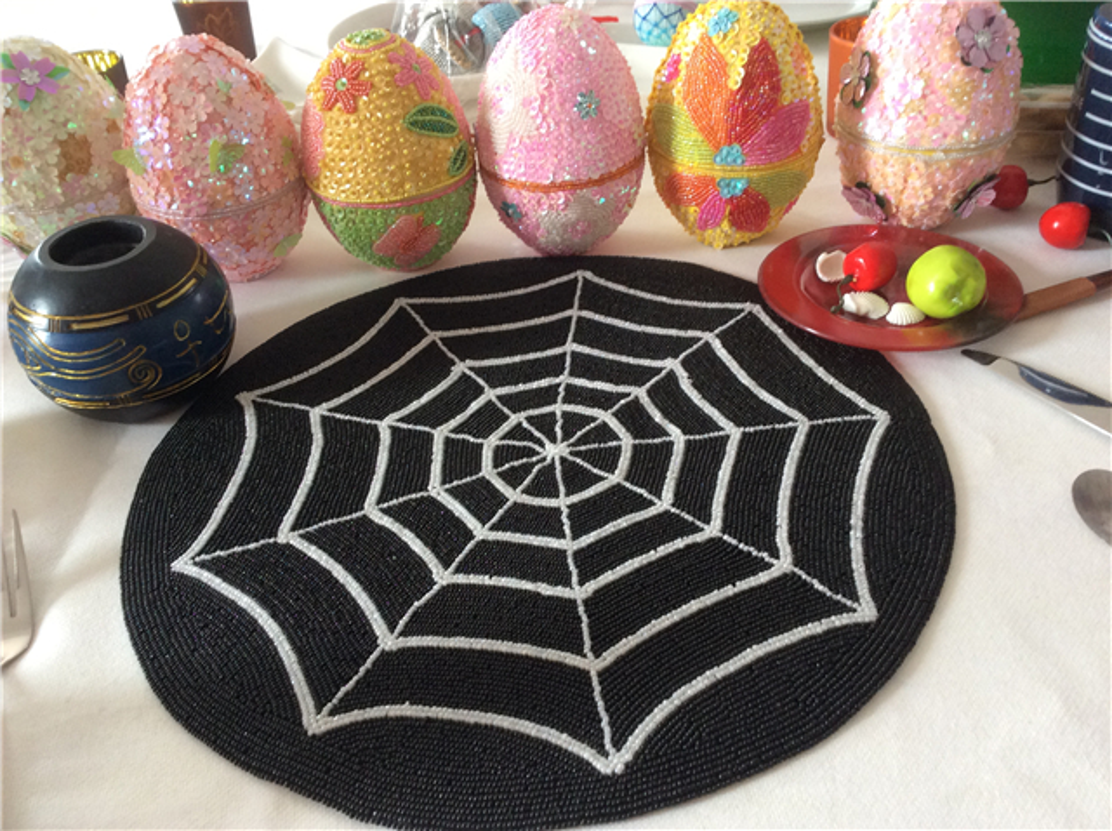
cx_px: 556
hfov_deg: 56.9
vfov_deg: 44.1
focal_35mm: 32
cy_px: 416
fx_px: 1026
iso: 80
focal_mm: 3.3
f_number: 2.4
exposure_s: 1/25
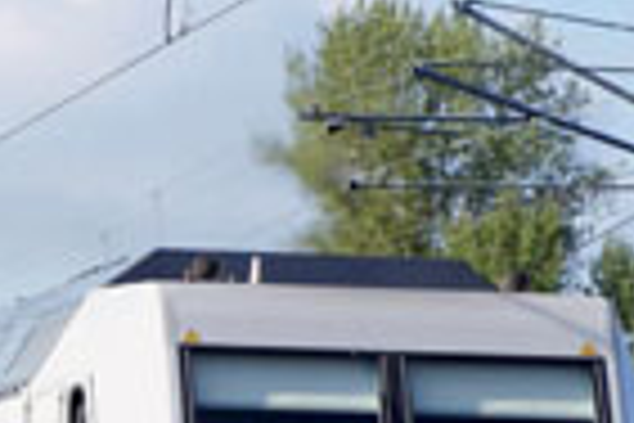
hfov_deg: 4.3
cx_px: -146
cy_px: 531
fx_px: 8435
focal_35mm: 479
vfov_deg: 2.9
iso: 200
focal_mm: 70
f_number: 4.5
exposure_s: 1/1000
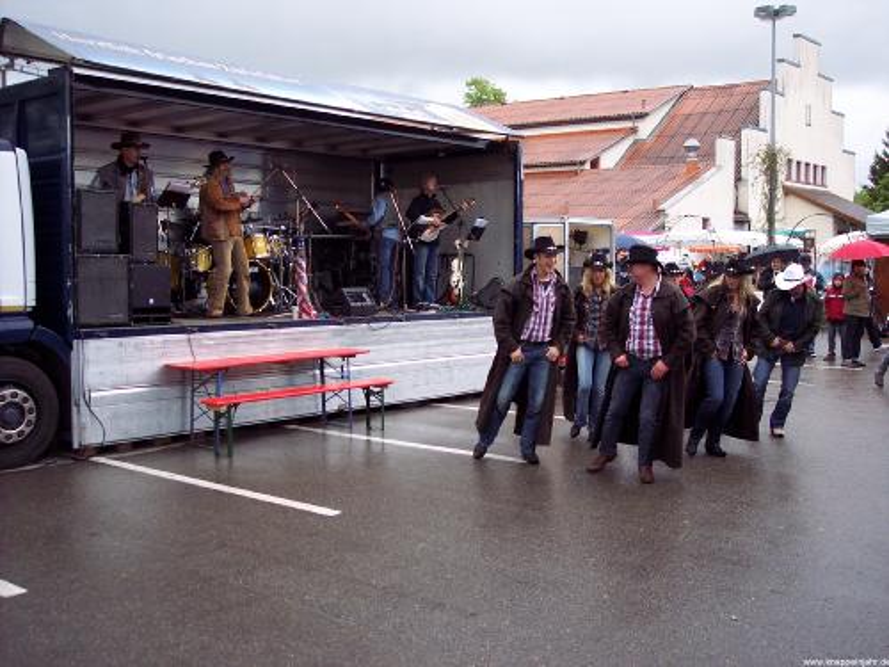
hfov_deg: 47.9
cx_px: 444
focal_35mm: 39
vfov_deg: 36.8
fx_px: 1002
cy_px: 334
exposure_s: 1/180
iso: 100
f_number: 3.4
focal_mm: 8
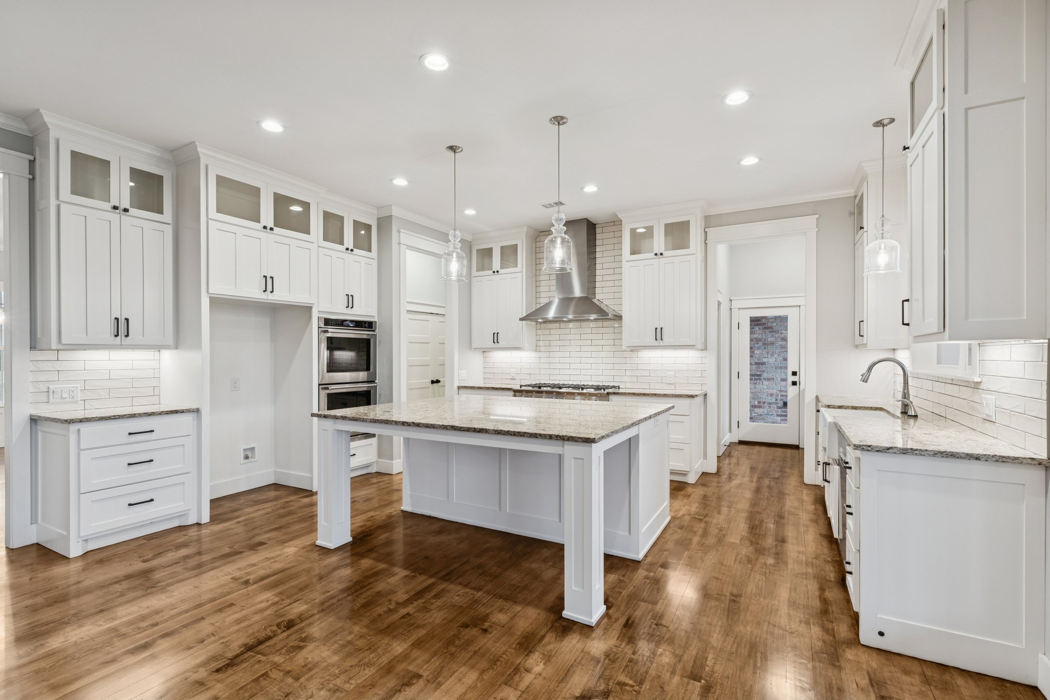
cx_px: 525
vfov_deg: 73.6
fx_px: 468
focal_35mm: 16
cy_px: 350
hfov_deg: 96.6
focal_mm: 10.7
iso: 200
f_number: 8
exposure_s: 1/30
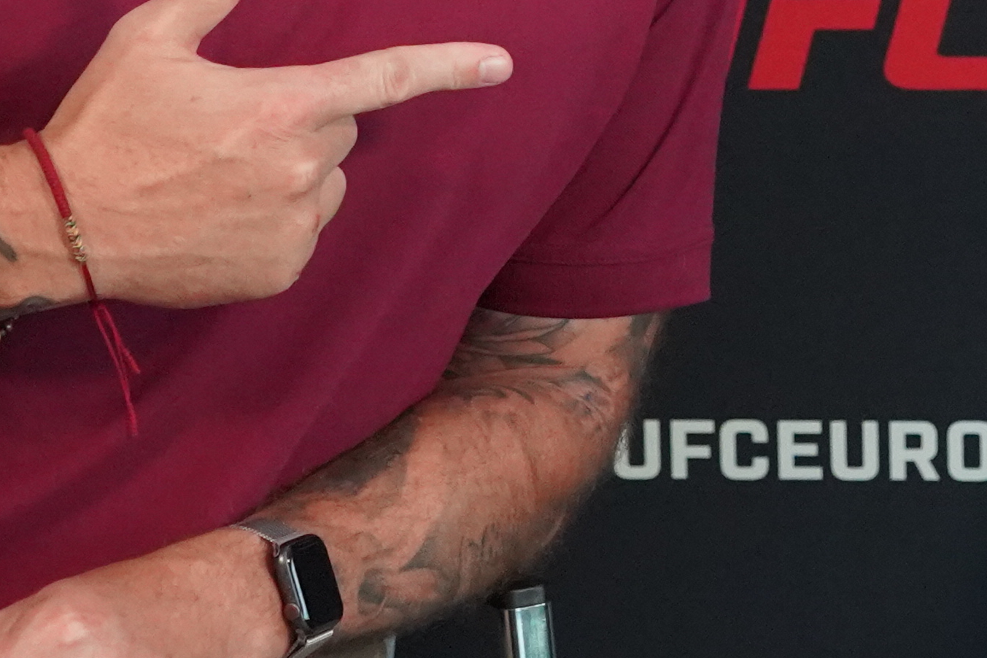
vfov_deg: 7.9
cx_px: 1041
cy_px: 7
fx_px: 4743
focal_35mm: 173
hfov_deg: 11.7
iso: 8000
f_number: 4
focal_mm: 39
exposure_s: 1/160
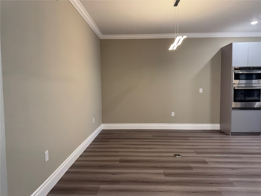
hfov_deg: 71.6
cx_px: 130
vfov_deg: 56.8
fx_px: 181
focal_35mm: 24
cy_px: 98
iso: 125
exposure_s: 1/60
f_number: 1.78
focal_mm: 6.76
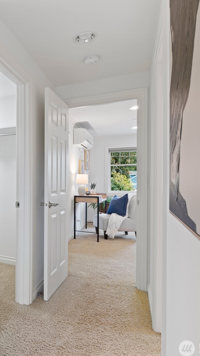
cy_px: 177
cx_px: -18
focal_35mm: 26
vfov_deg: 71.9
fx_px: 245
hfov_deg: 37.4
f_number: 9
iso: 160
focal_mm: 16
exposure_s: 1/2
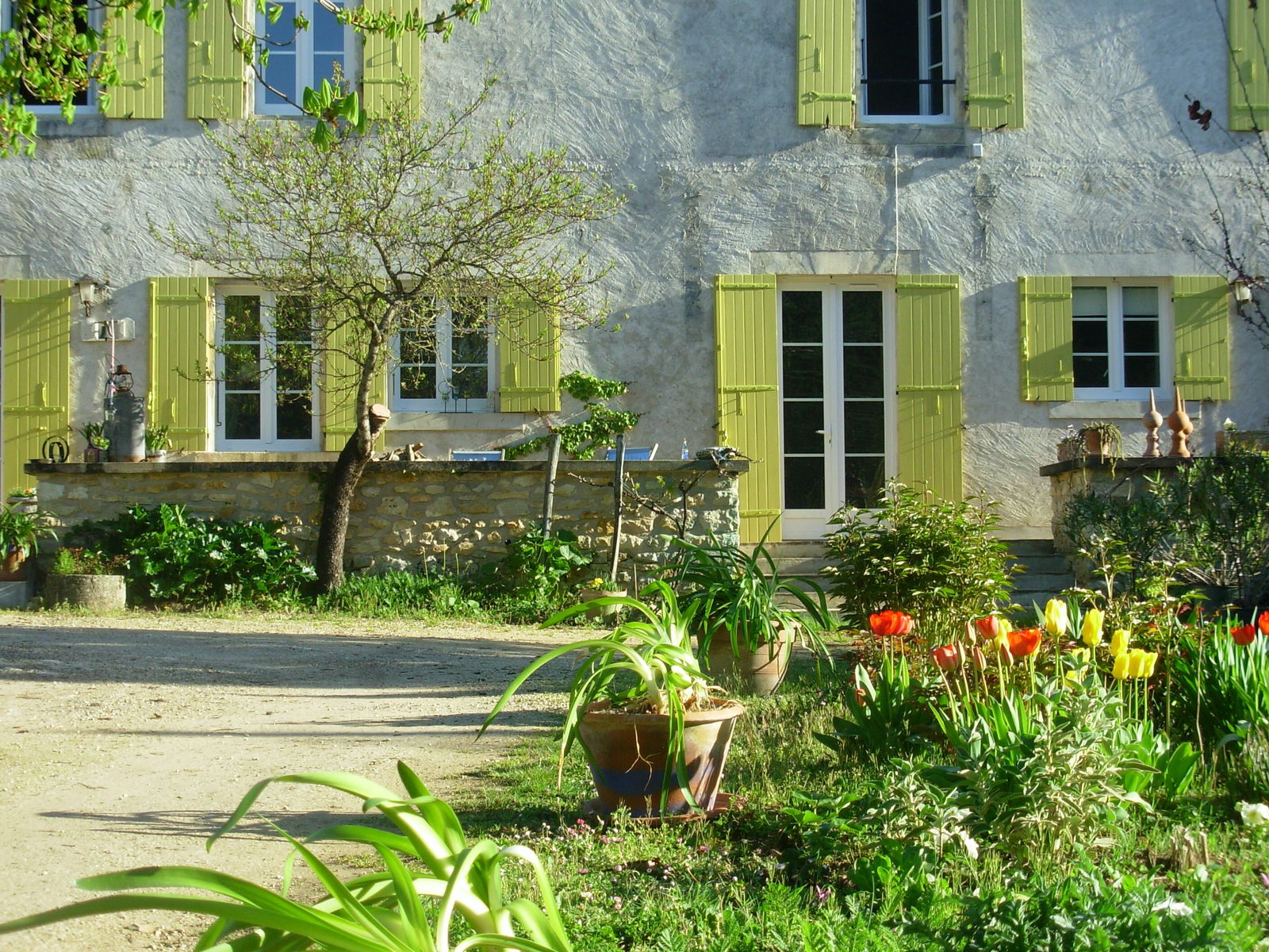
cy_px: 476
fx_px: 2566
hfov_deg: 27.8
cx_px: 634
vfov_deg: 21.0
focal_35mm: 70
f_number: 3.5
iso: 50
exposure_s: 1/332
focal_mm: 11.5
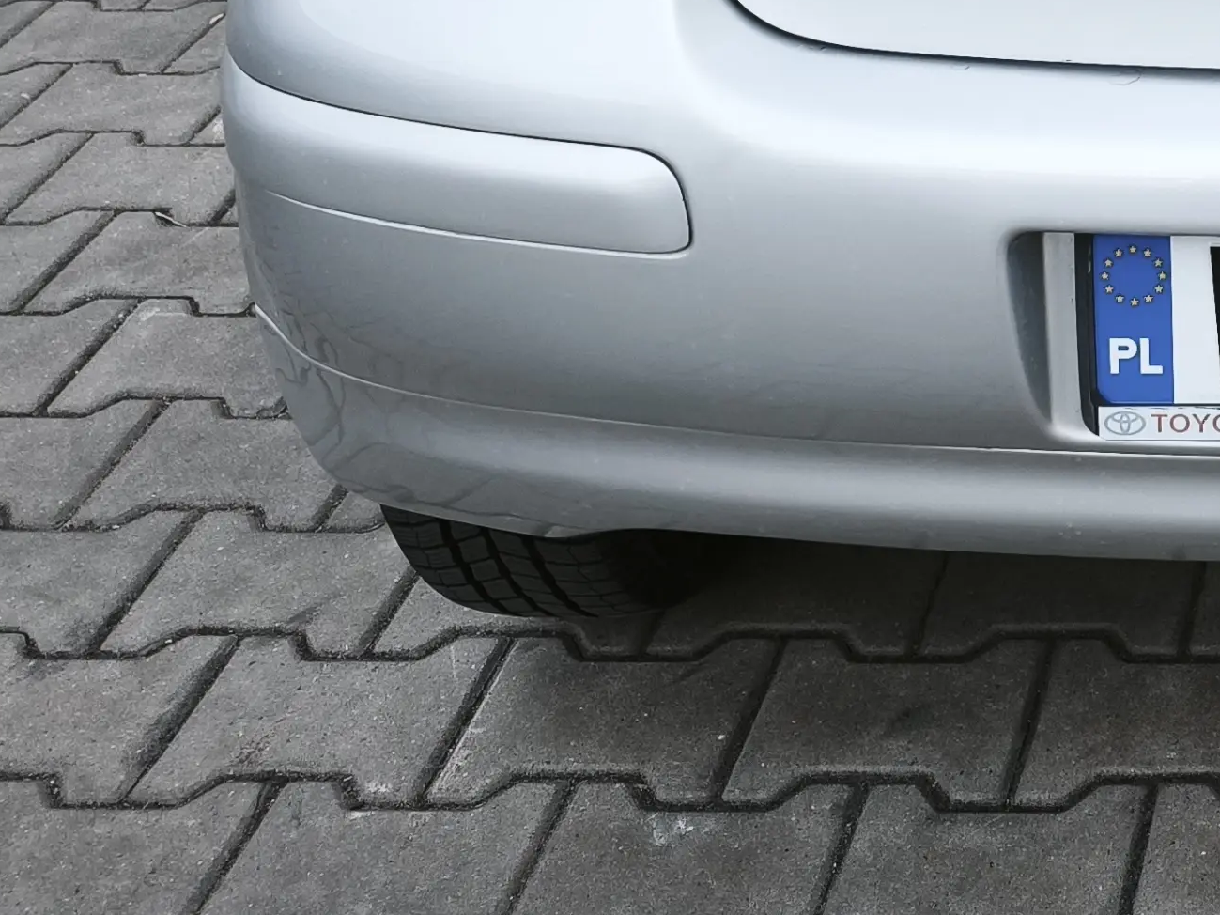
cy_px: -224
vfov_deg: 20.1
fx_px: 2396
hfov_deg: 24.4
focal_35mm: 68
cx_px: 1640
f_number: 1.62
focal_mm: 6.45
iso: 250
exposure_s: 1/99.9
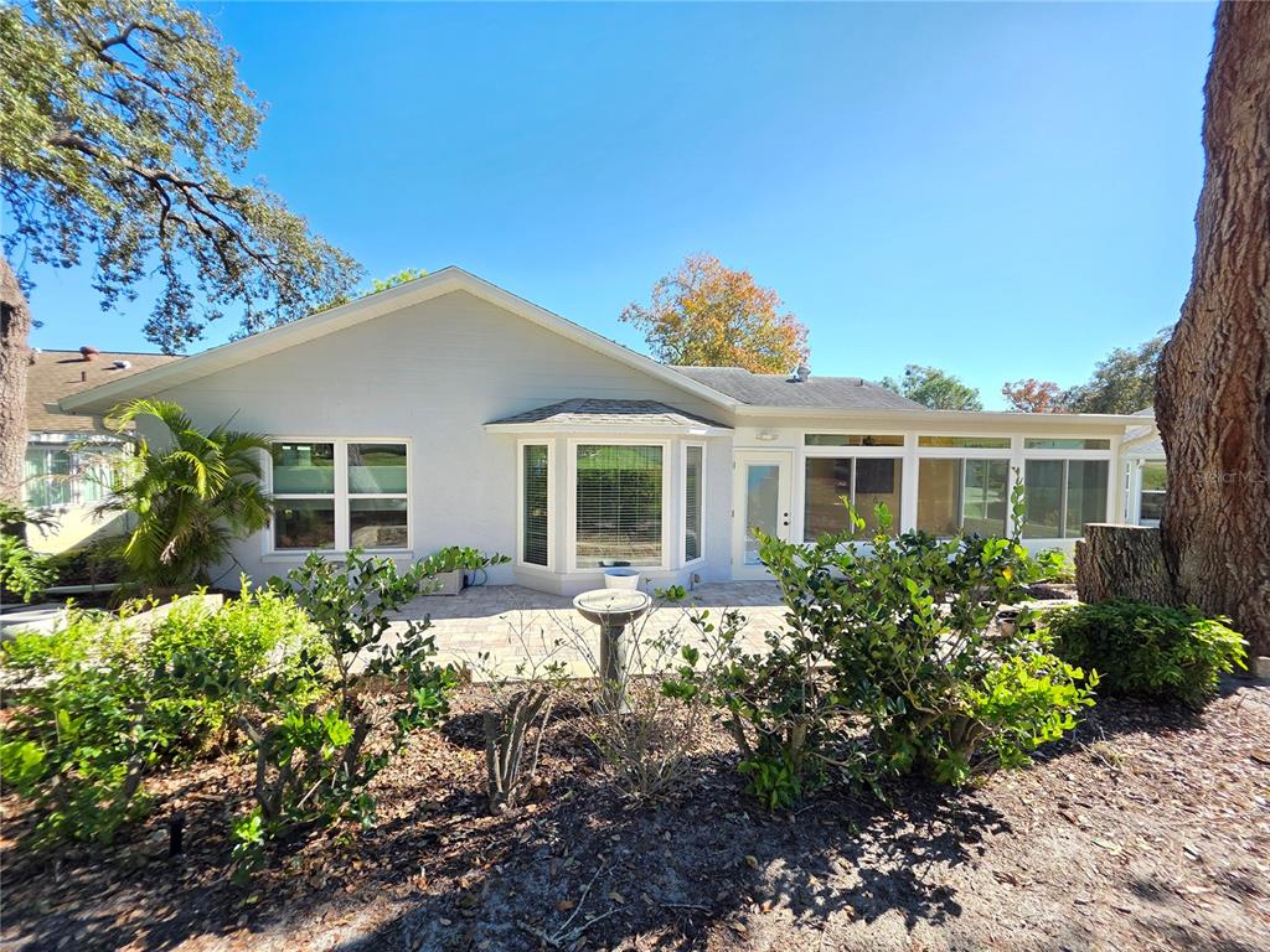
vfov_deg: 89.9
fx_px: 477
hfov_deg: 106.2
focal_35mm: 13
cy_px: 476
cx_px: 635
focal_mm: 2.2
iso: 50
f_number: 1.9
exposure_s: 1/719
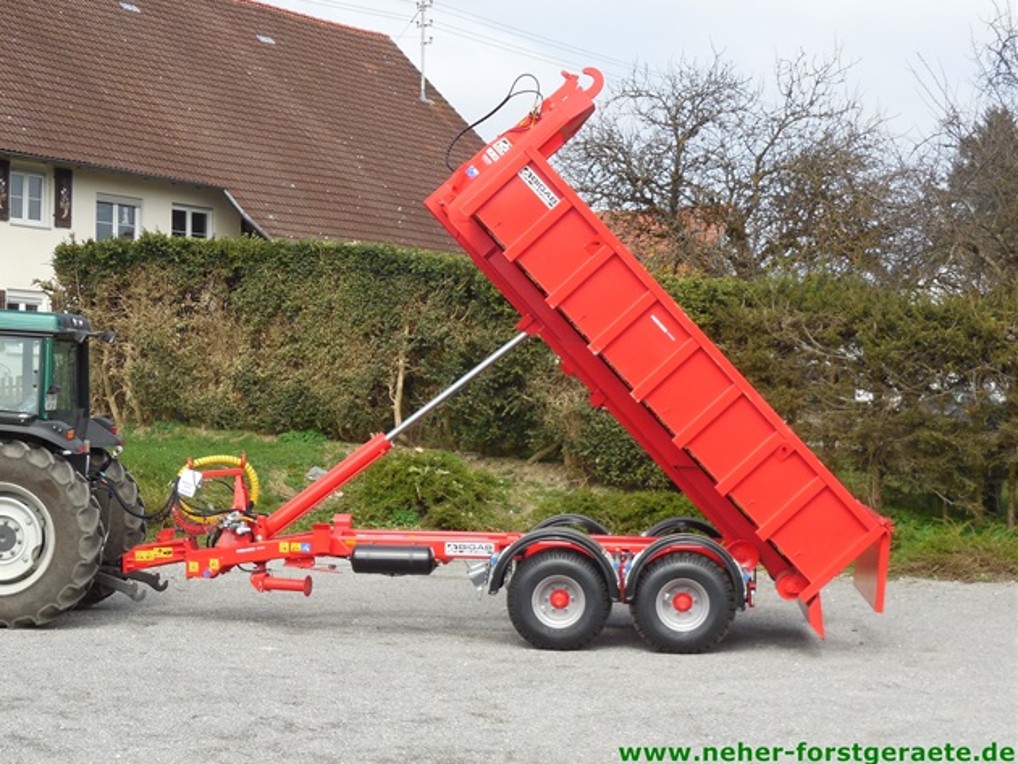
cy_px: 381
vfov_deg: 21.9
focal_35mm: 67
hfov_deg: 29.0
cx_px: 503
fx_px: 1971
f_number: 4.2
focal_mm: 10.9
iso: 125
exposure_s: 1/400
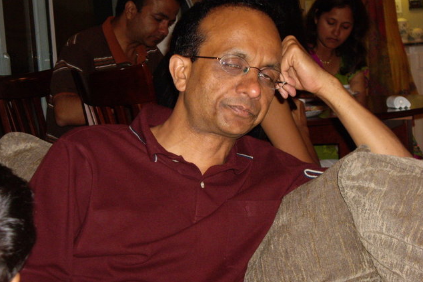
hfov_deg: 24.5
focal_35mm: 83
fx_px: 975
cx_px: 211
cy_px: 126
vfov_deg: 16.4
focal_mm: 12.8
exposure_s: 1/80
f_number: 4.1
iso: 200
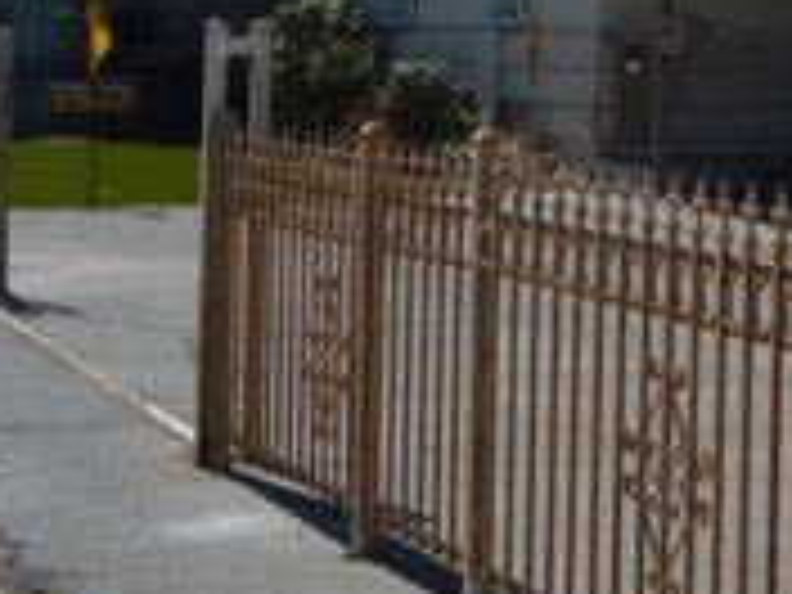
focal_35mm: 109
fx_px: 2494
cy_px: -58
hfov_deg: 16.1
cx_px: 1274
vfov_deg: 13.3
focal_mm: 5.2
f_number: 5.6
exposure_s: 1/500
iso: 100
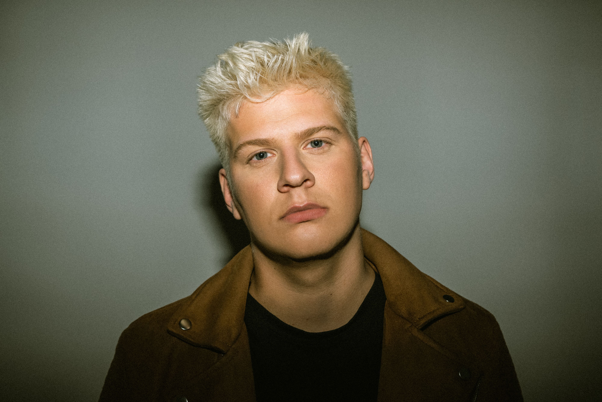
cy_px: 201
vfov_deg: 30.5
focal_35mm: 44
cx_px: 301
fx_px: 736
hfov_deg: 44.5
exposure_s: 1/200
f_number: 7.1
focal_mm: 44
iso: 100
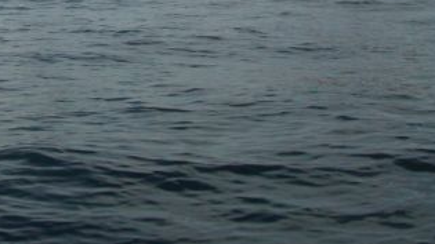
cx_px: -80
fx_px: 1211
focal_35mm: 105
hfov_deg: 19.3
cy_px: -138
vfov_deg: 11.0
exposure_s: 1/350
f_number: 8
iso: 100
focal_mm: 7.8
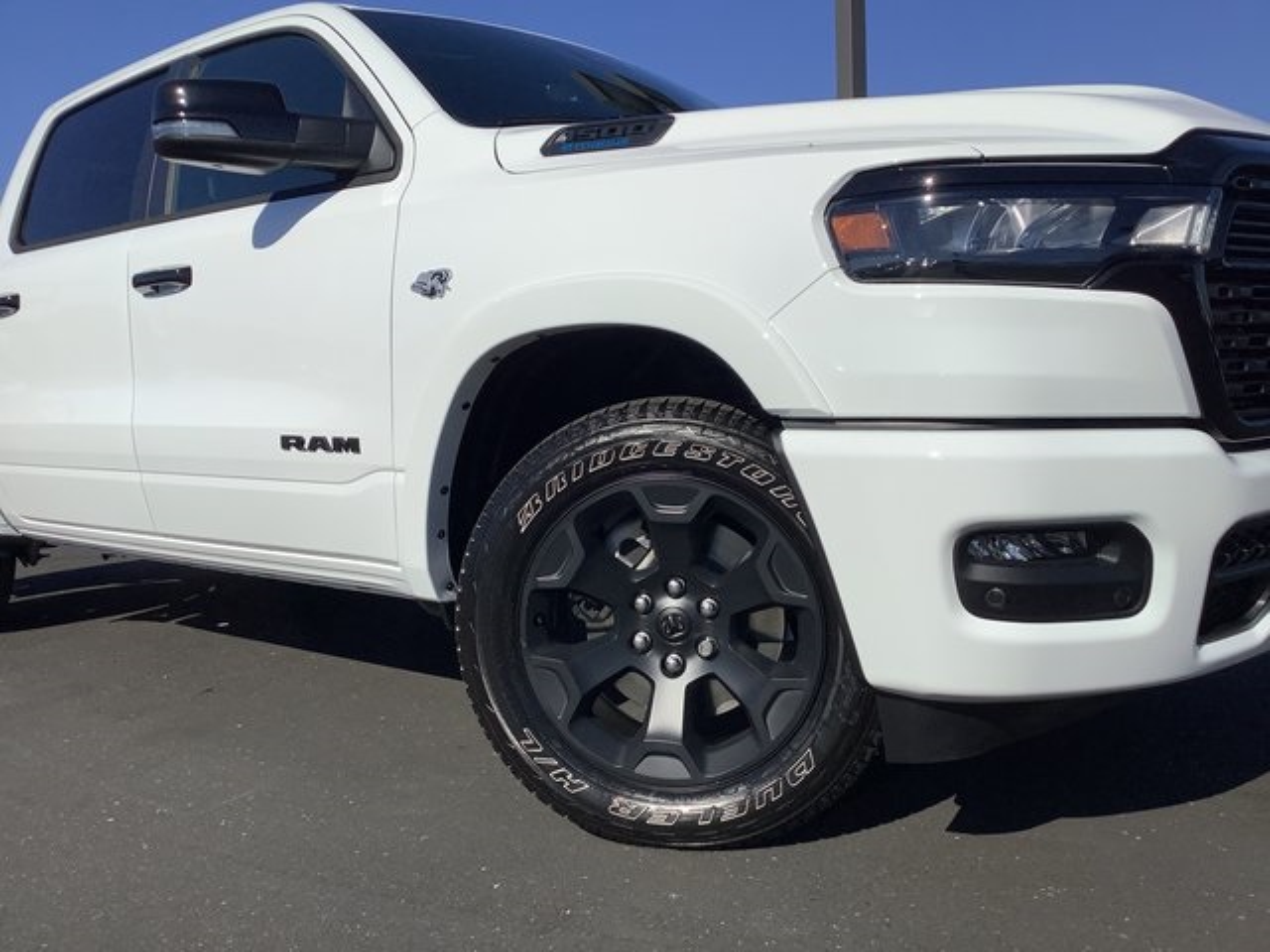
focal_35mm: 31
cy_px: 476
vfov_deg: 45.4
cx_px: 635
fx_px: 1137
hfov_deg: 58.4
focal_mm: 3.3
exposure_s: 1/3704
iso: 25
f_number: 2.4
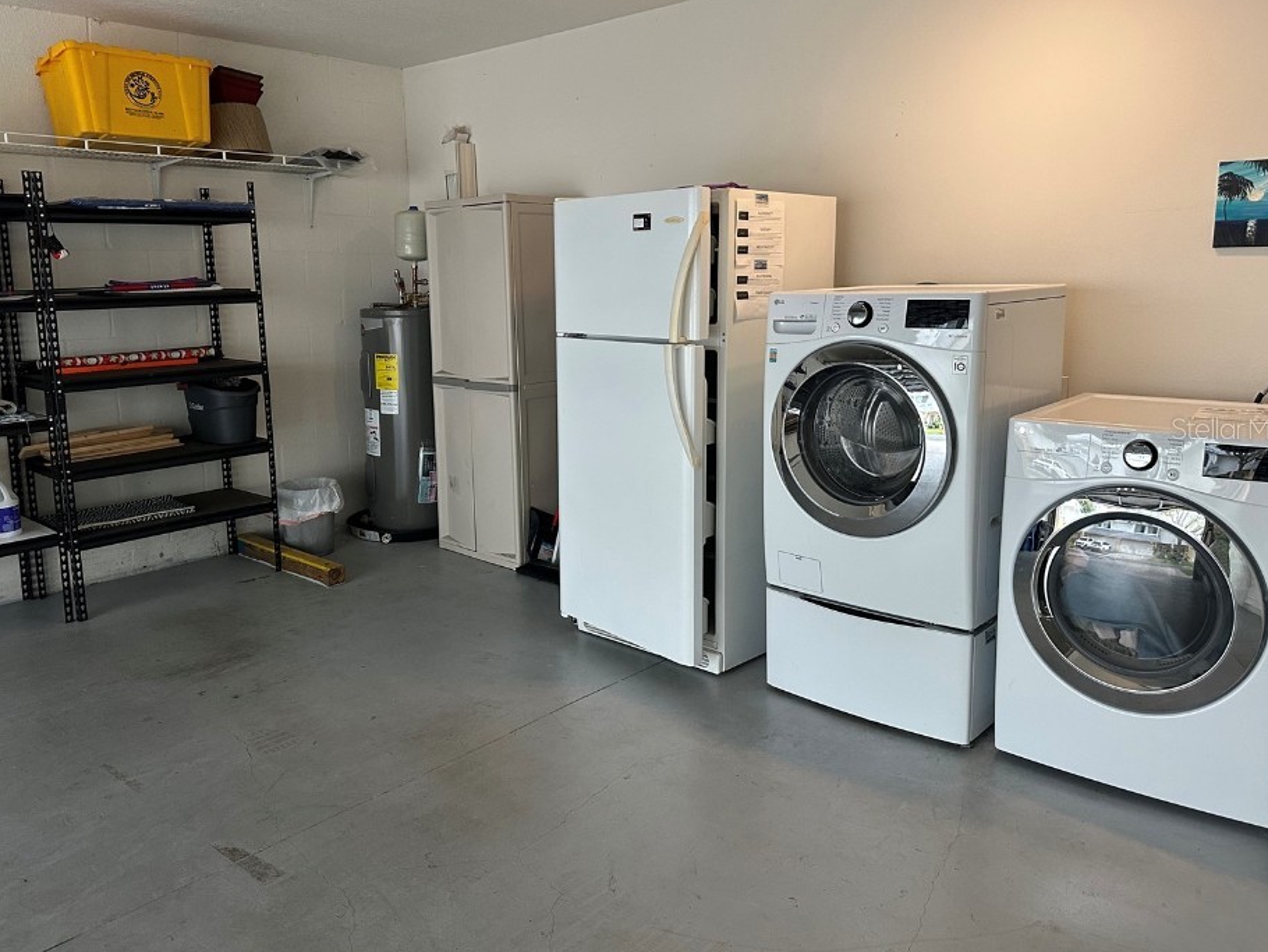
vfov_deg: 51.3
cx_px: 589
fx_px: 989
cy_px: 428
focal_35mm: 27
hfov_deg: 65.2
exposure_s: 1/60
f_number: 1.78
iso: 250
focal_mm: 6.86
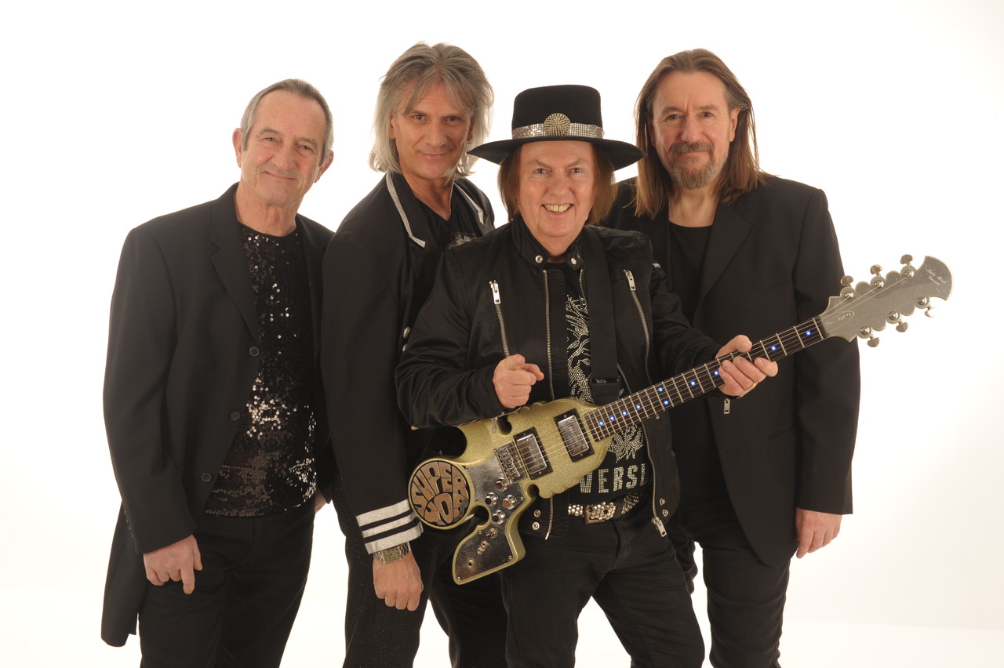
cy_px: 334
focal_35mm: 55
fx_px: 1533
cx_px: 502
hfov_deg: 36.3
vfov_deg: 24.6
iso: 200
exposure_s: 1/80
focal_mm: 55
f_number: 8
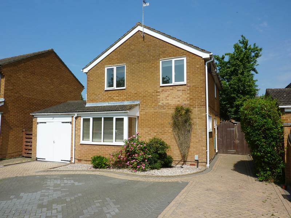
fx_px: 210
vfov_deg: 54.9
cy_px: 109
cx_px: 146
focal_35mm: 25
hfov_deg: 69.4
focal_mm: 4.1
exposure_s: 1/500
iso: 80
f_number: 5.6
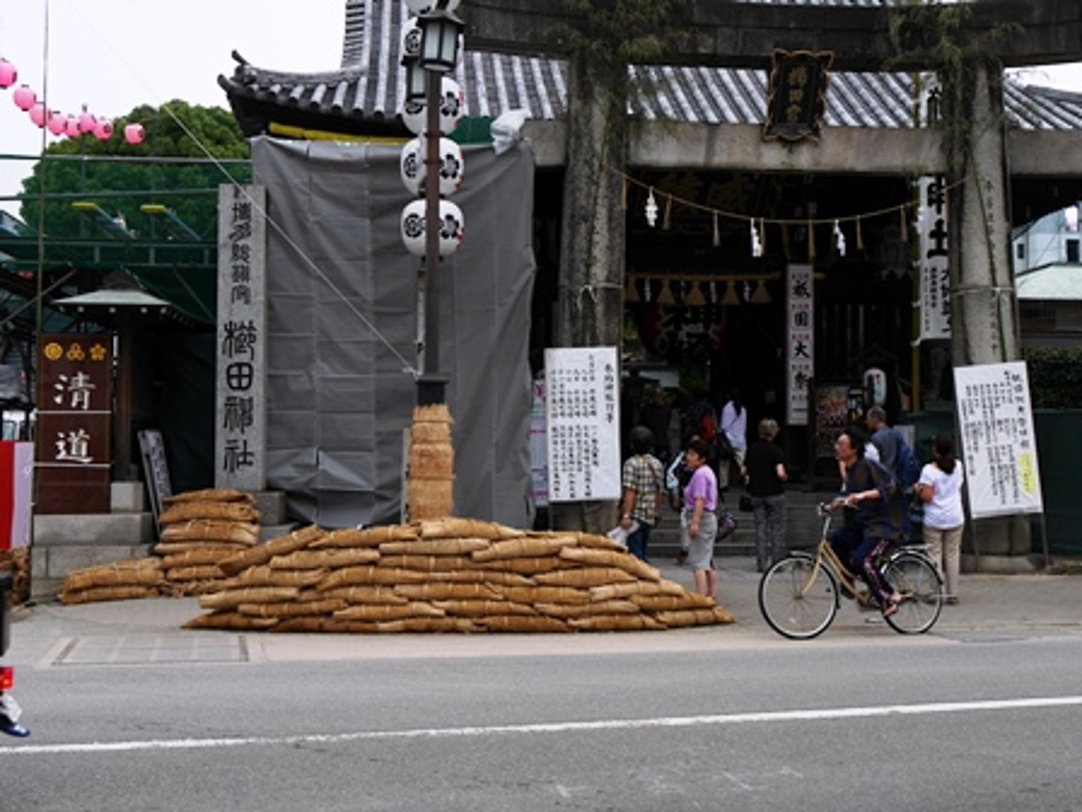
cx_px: 541
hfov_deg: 44.8
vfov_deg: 34.3
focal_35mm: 42
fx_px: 1313
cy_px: 406
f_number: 8
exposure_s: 1/400
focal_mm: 21
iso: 200
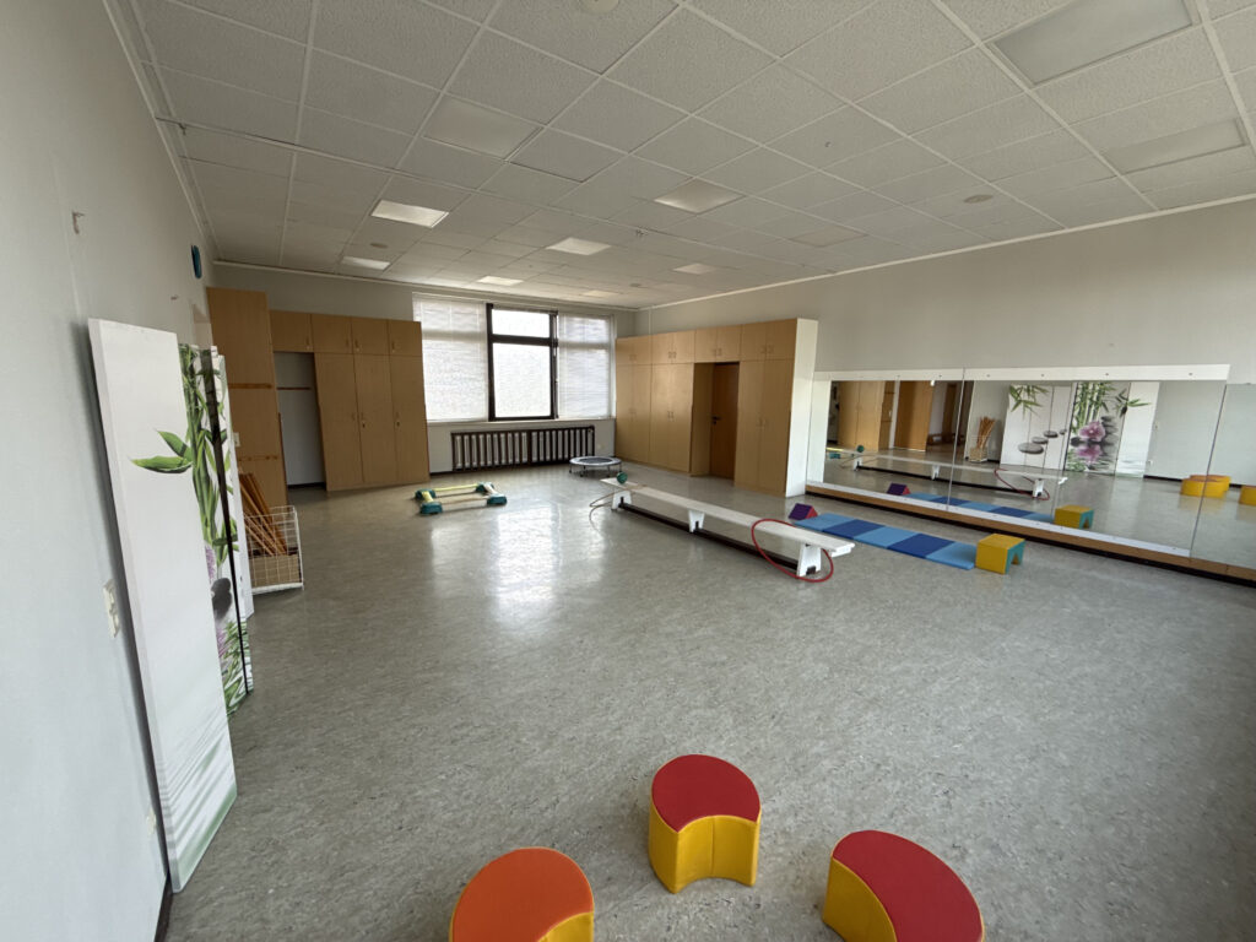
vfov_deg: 85.7
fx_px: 508
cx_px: 628
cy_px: 471
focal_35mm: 14
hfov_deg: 102.1
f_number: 2.2
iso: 64
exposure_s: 1/99
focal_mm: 2.22
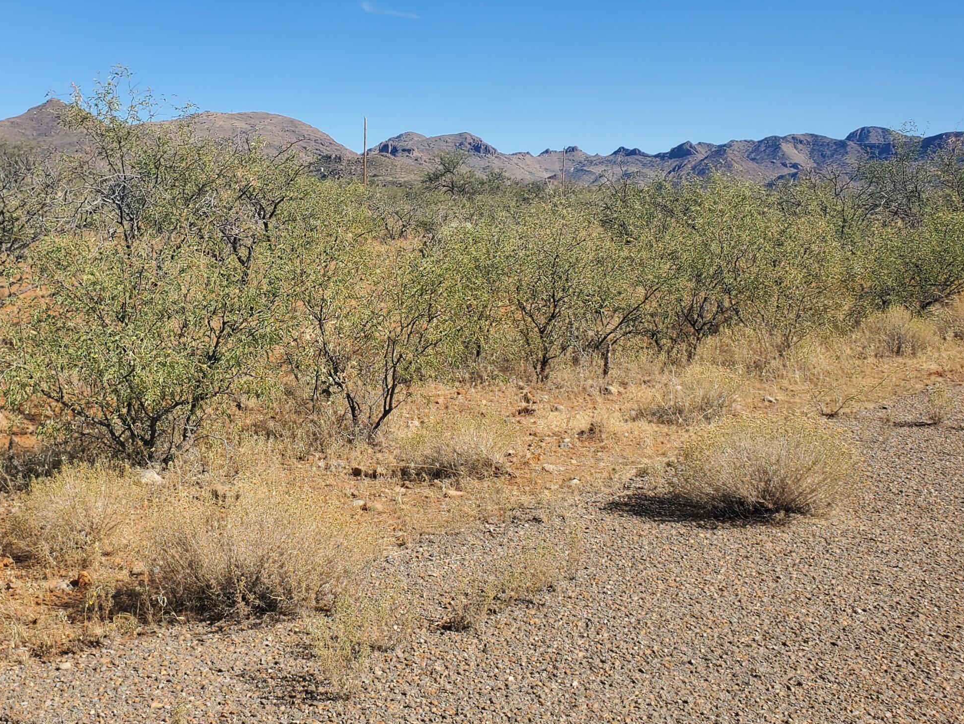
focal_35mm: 40
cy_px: 302
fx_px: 1114
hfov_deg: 46.5
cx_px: 383
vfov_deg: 35.9
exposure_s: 1/1422
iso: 50
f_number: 2.4
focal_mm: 4.3
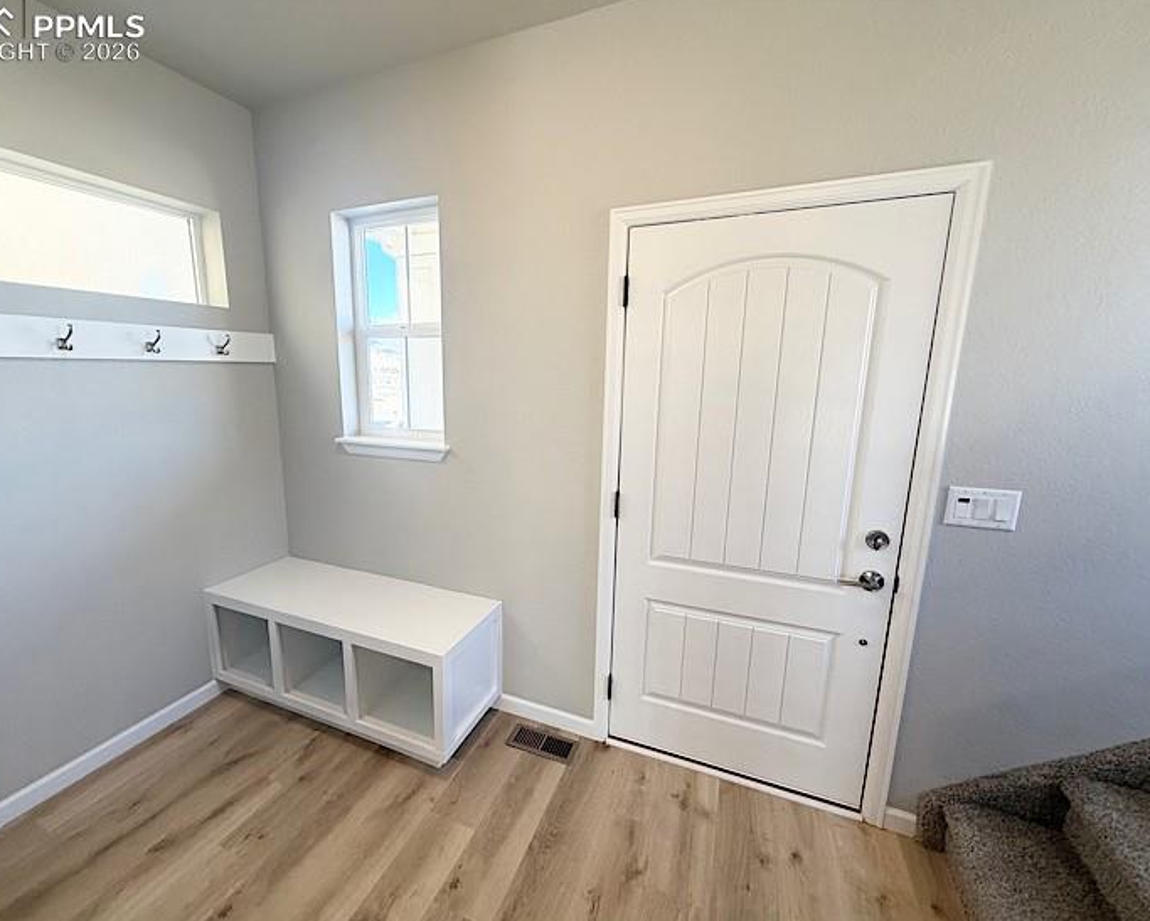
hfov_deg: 96.6
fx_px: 511
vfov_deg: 84.1
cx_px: 529
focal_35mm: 15
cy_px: 467
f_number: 2.2
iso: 125
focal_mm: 2.22
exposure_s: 1/120
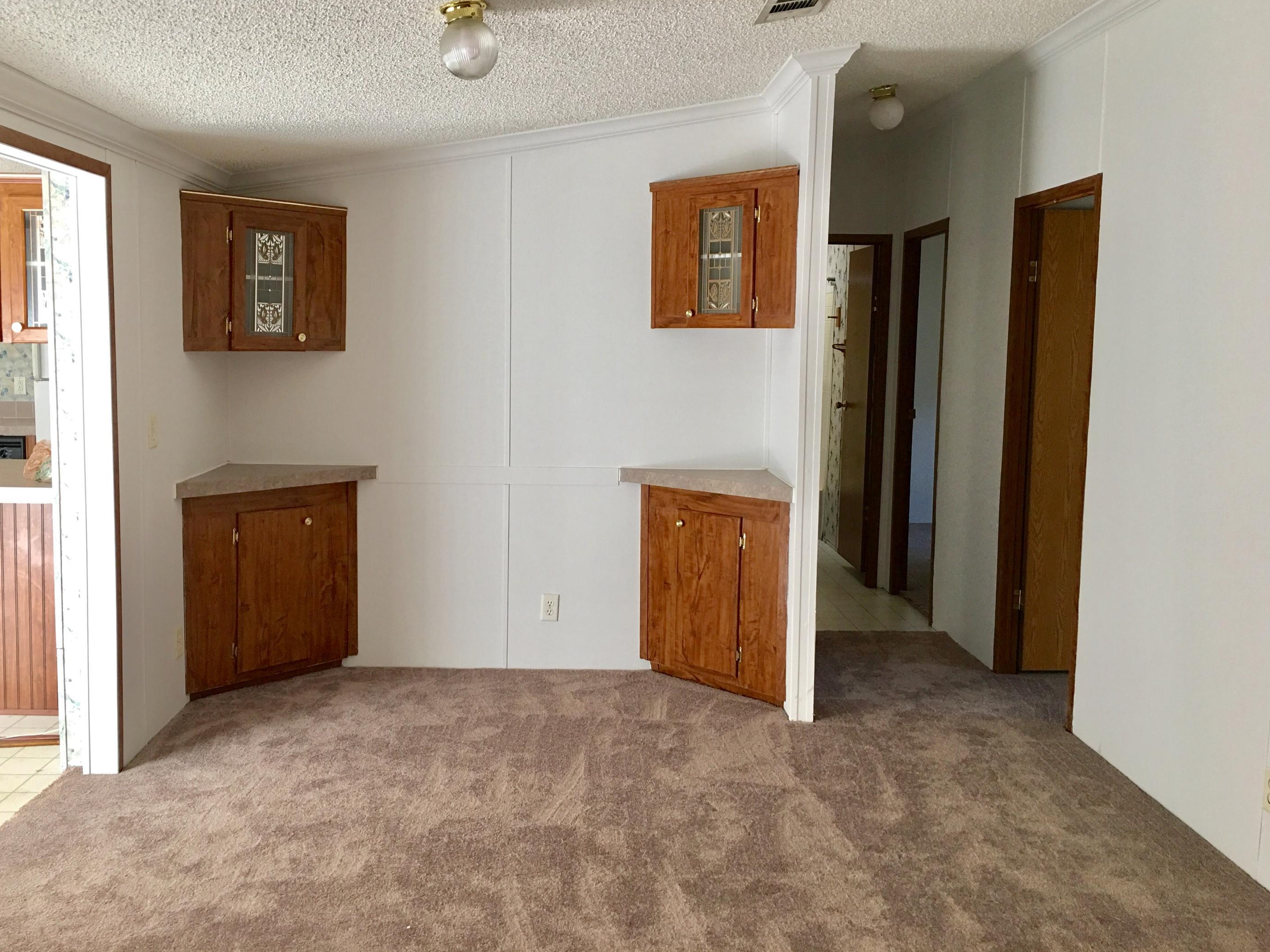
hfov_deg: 58.3
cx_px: 597
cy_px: 449
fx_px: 1137
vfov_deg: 45.4
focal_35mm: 31
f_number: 2.2
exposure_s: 1/30
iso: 40
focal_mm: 4.15
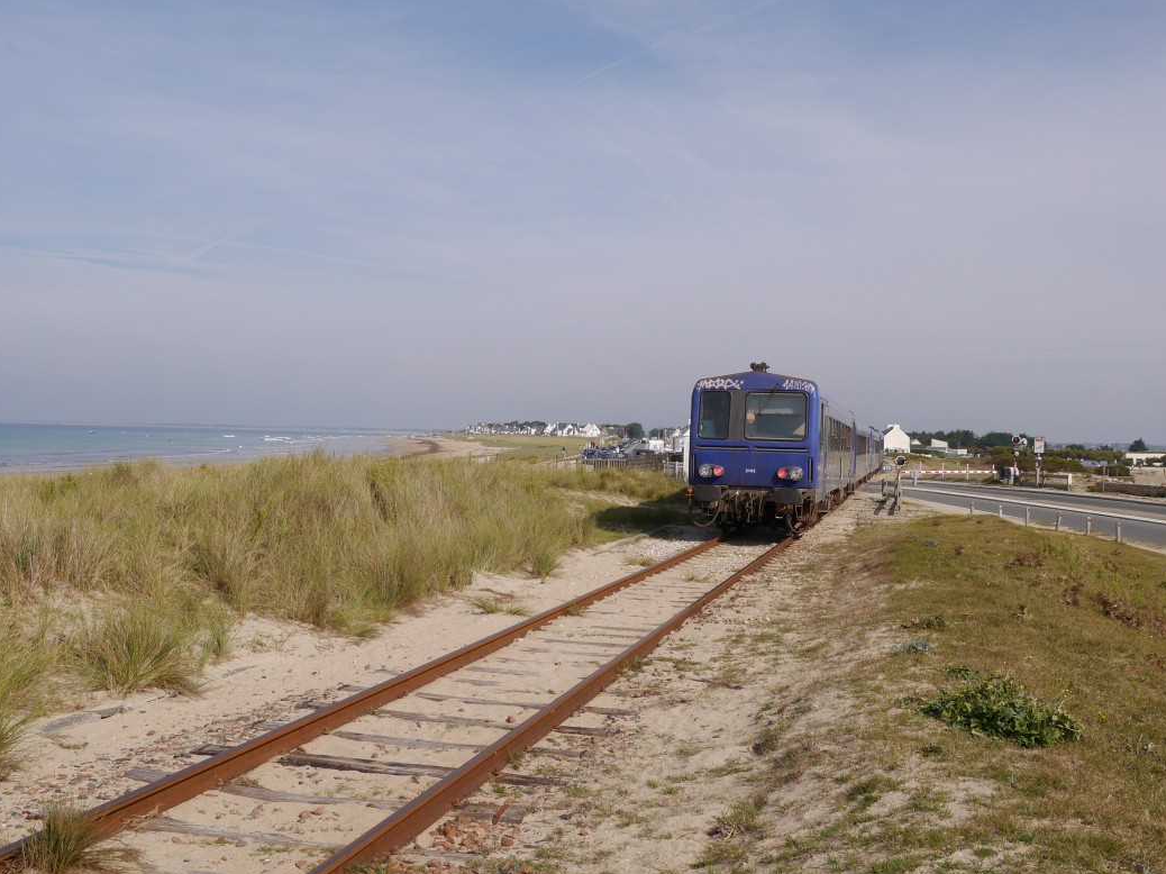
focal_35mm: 37
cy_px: 466
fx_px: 1246
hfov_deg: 50.1
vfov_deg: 38.6
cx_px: 577
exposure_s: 1/640
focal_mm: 16
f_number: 7.1
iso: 160
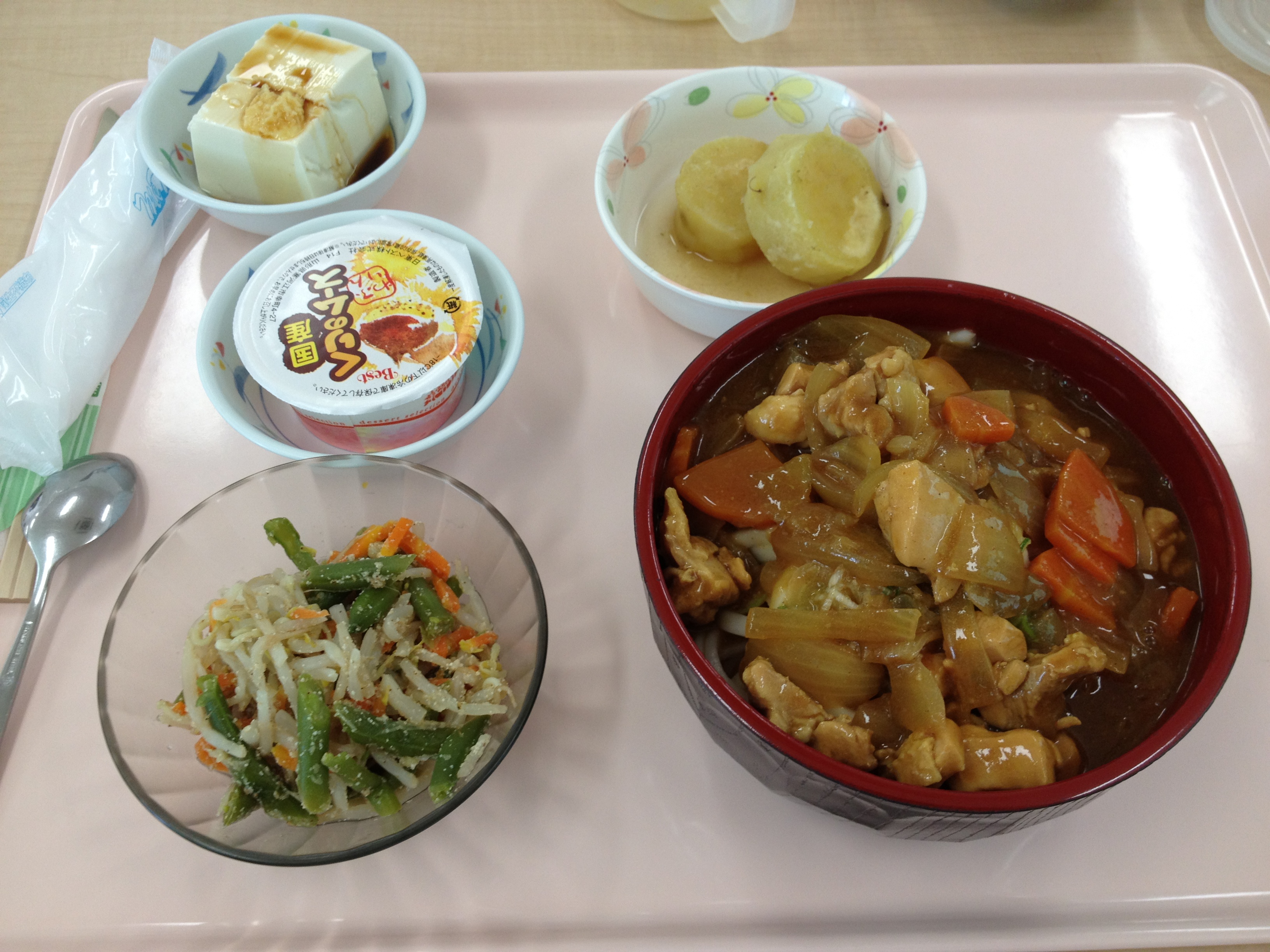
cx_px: 635
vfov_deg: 40.7
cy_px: 476
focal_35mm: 35
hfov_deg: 52.6
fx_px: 1284
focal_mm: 4.28
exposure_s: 1/60
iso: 64
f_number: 2.4
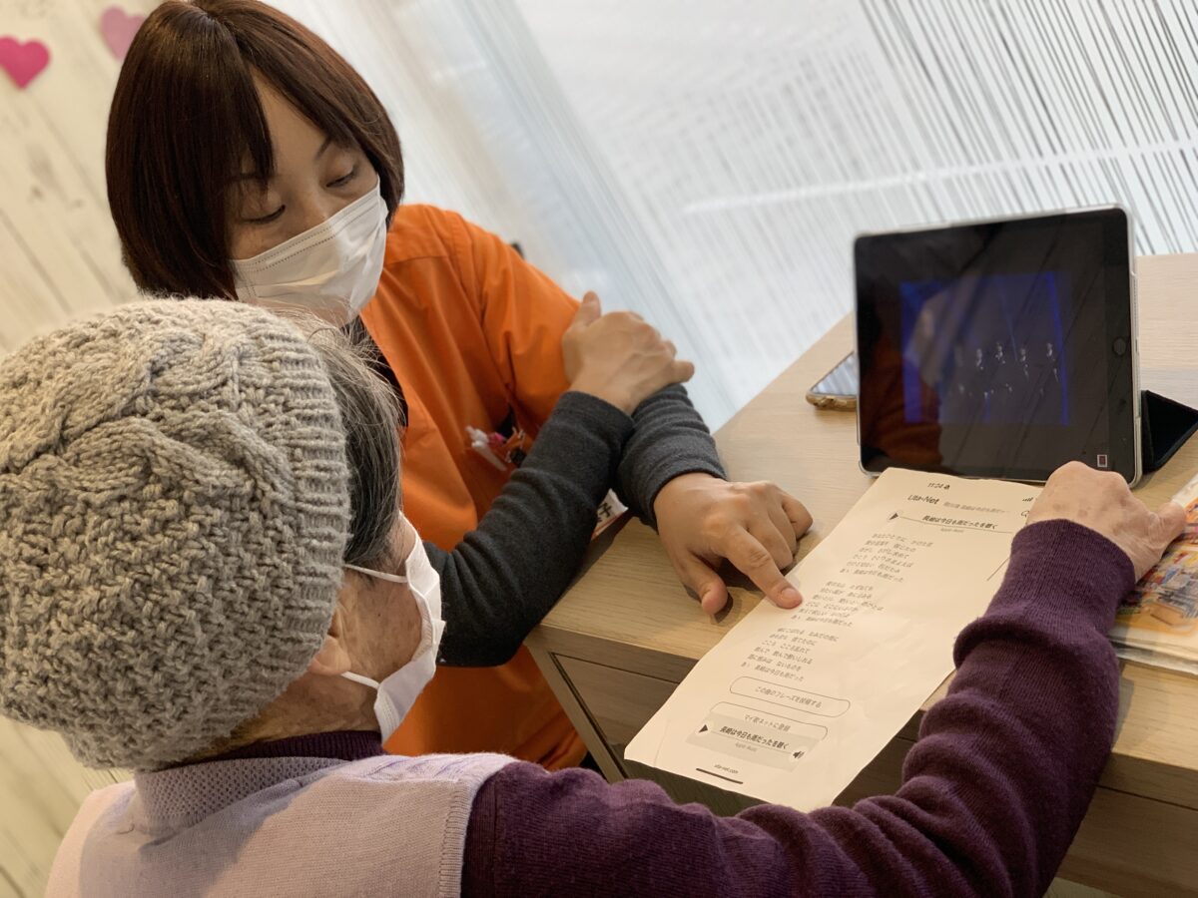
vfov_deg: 28.0
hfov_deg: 36.8
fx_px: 1800
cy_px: 449
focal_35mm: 52
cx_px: 599
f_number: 2.4
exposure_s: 1/122
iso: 64
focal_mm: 6
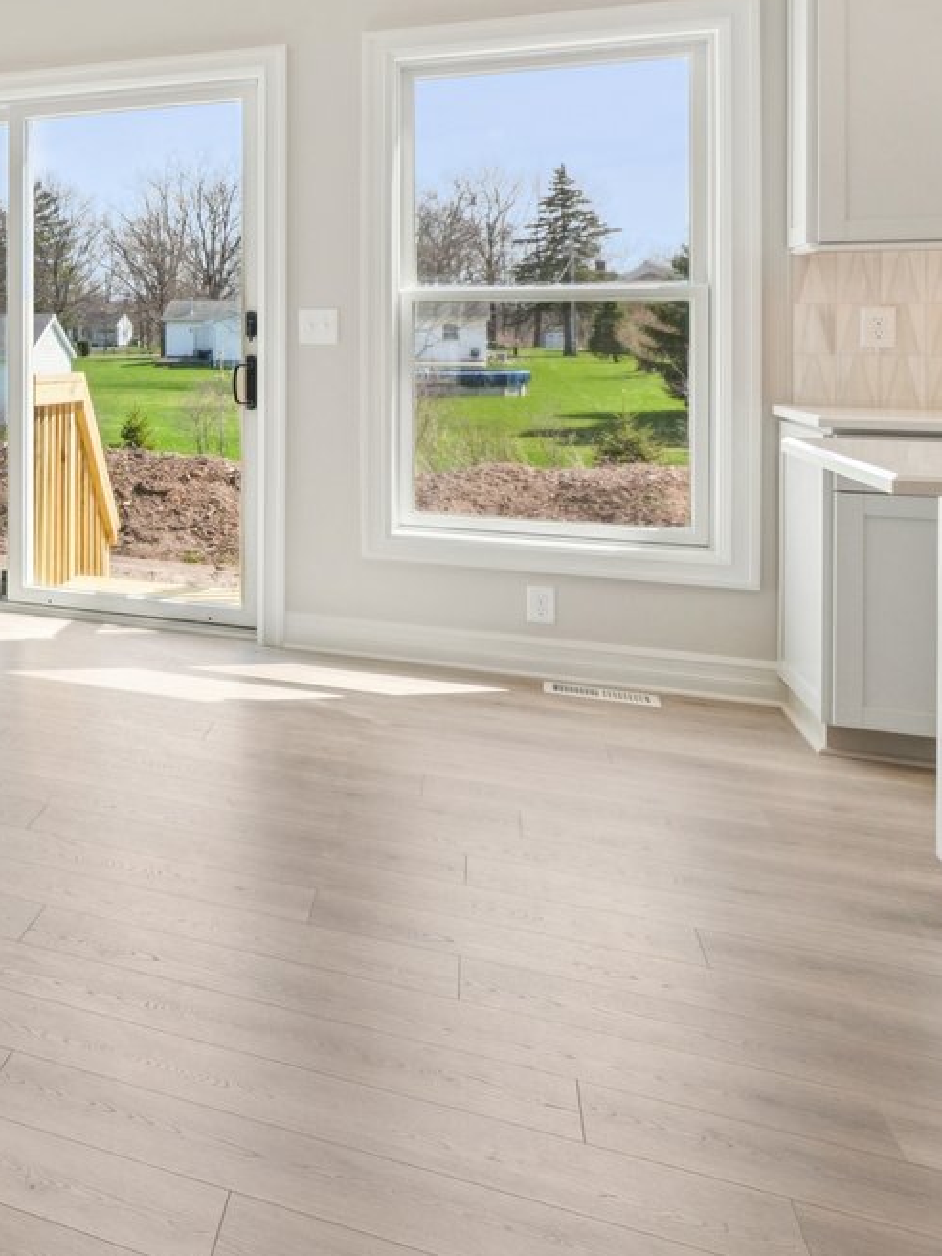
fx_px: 1306
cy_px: 370
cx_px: -419
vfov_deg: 50.0
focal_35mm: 36
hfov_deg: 28.4
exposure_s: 1/30
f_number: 9
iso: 160
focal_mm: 12
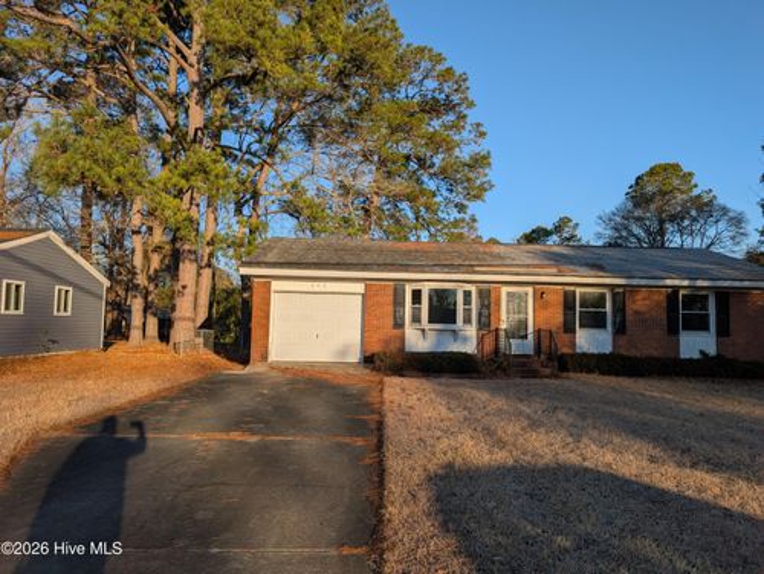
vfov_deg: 56.9
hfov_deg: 71.5
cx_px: 382
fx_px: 530
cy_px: 287
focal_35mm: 24
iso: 21
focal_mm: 6.9
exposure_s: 1/1572
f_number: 1.68
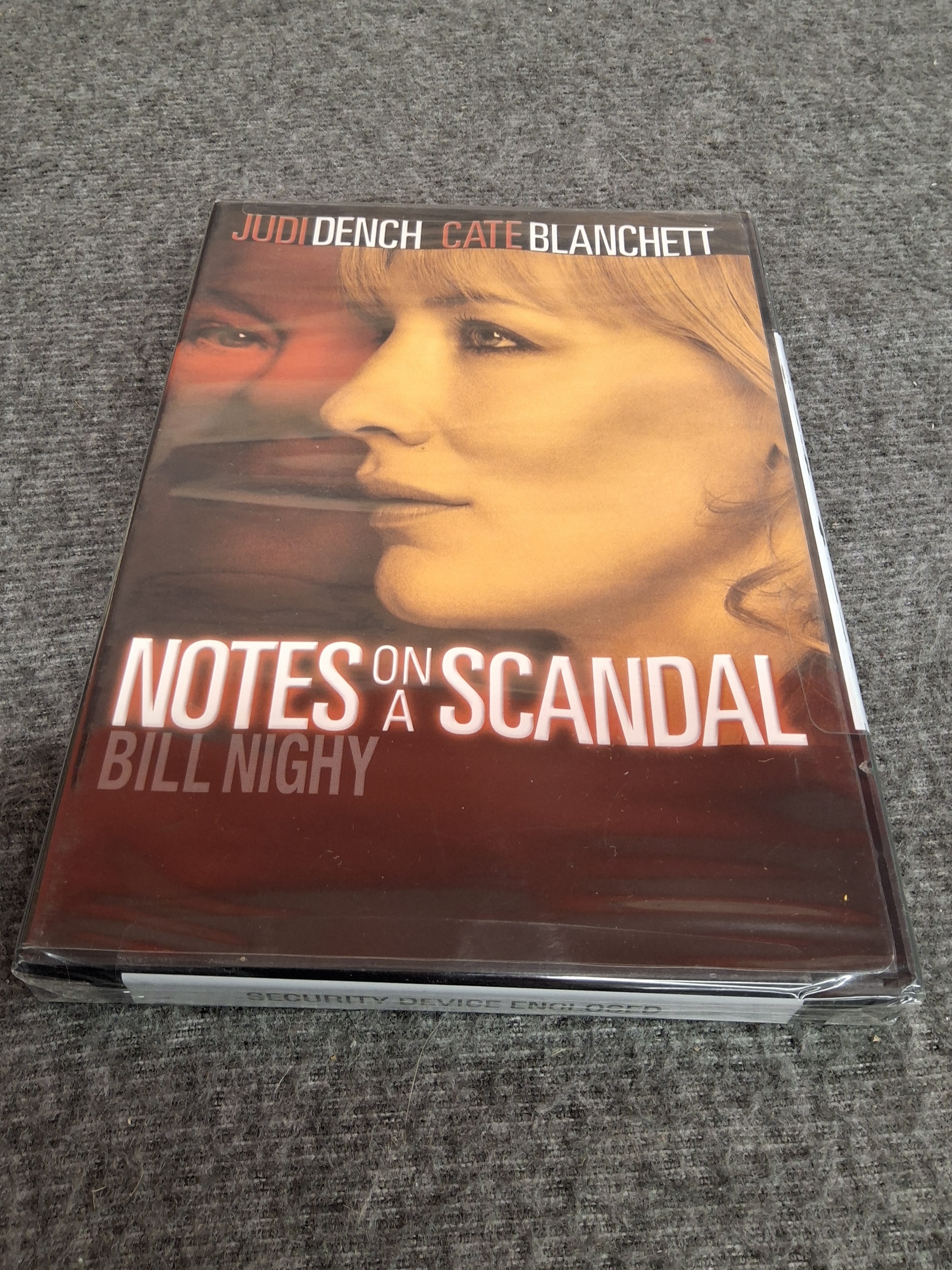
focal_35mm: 25
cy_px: 635
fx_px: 917
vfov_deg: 69.4
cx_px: 476
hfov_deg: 54.9
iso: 200
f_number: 2
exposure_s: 1/40
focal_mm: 3.08
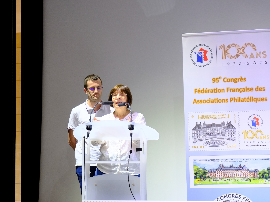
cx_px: 131
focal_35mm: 122
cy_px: 101
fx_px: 952
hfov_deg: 16.1
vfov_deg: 12.1
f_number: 5.3
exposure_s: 1/27
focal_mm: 74.4
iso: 1600
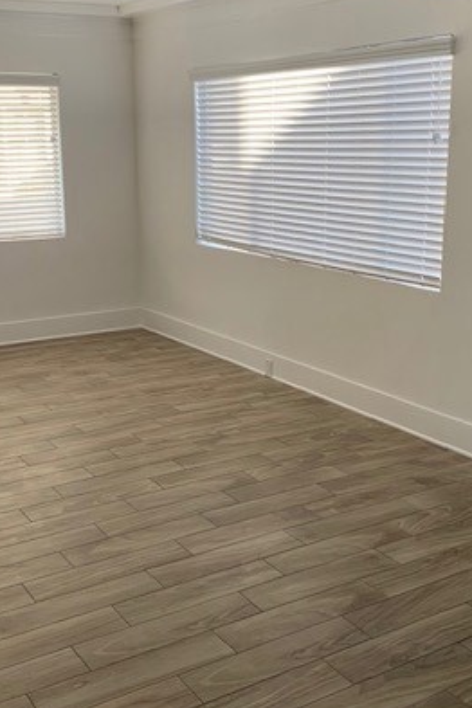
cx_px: 225
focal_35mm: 44
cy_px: 330
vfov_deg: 44.5
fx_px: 865
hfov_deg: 30.5
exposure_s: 1/101
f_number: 1.8
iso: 100
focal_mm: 4.25
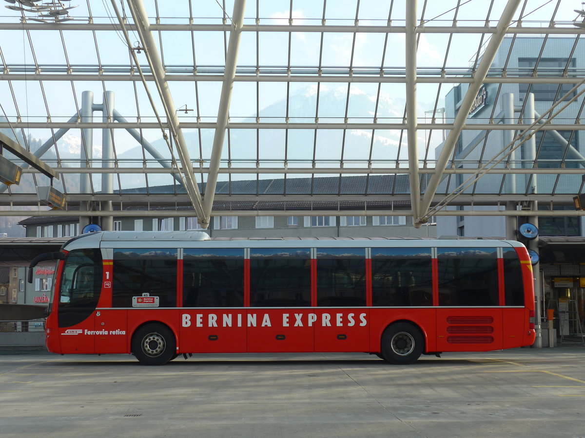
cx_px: 292
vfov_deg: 26.6
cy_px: 219
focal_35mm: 55
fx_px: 929
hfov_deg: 34.9
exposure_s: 1/250
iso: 80
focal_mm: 11.3
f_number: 3.4
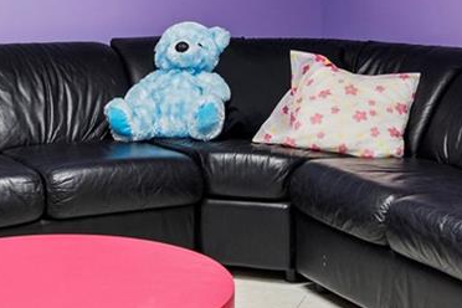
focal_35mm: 88
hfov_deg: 23.1
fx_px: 1129
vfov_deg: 15.0
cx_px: 171
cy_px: -71
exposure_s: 1/80
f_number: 5
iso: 200
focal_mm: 16
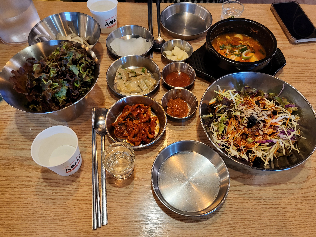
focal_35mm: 26
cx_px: 158
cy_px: 118
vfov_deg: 53.1
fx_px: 237
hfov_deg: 67.3
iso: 400
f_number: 1.8
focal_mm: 4.25
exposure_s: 1/40
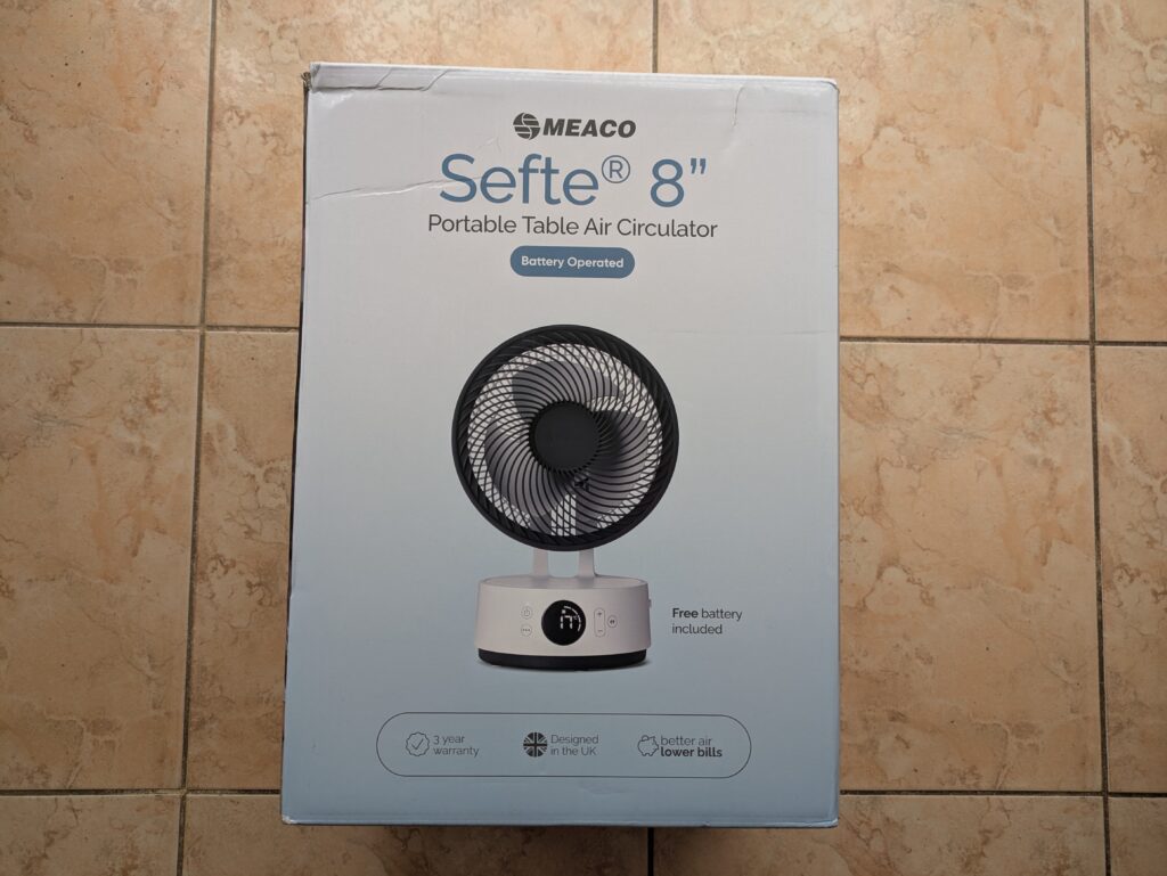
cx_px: 584
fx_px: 843
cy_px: 438
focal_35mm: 25
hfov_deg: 69.4
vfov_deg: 54.9
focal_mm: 5.43
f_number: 1.89
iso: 45
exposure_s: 1/263
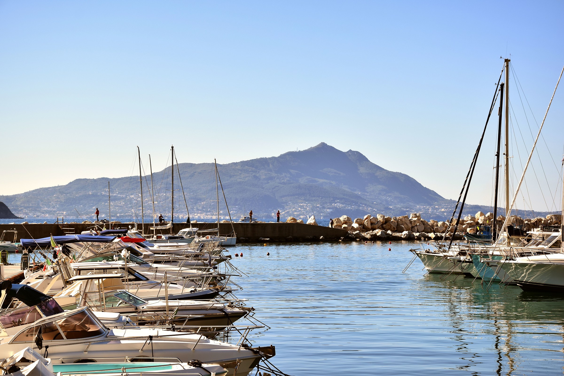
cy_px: 188
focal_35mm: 87
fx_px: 1363
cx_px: 282
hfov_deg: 23.4
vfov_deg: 15.7
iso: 100
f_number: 8
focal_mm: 58
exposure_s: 1/250
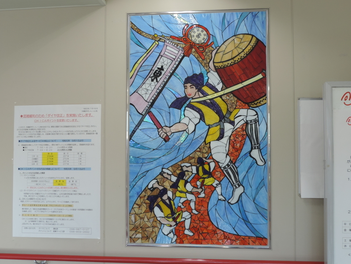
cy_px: 132
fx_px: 477
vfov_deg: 30.9
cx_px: 176
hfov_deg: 40.4
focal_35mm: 47
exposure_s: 1/50
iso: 200
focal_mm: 8.3
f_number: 3.5
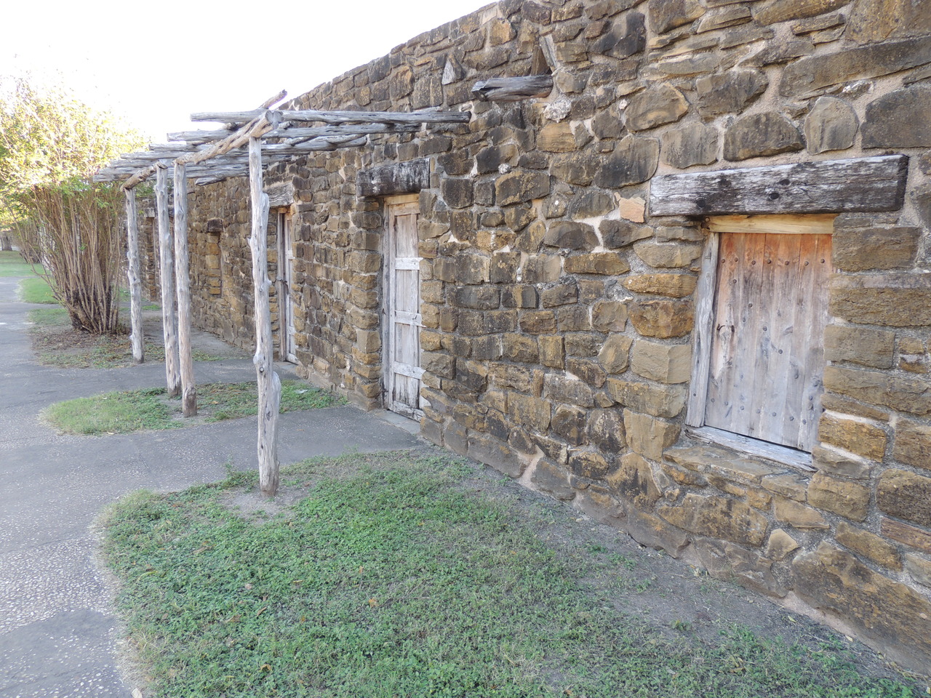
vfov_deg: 56.8
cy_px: 349
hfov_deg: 71.6
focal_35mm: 24
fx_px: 645
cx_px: 466
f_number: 3
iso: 100
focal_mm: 4.3
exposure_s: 1/50
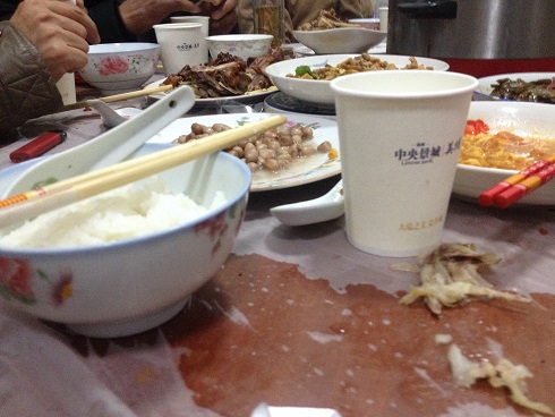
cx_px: 278
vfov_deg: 40.7
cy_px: 208
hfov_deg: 52.6
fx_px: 561
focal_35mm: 35
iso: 400
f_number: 2.4
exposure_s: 1/20
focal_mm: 4.28
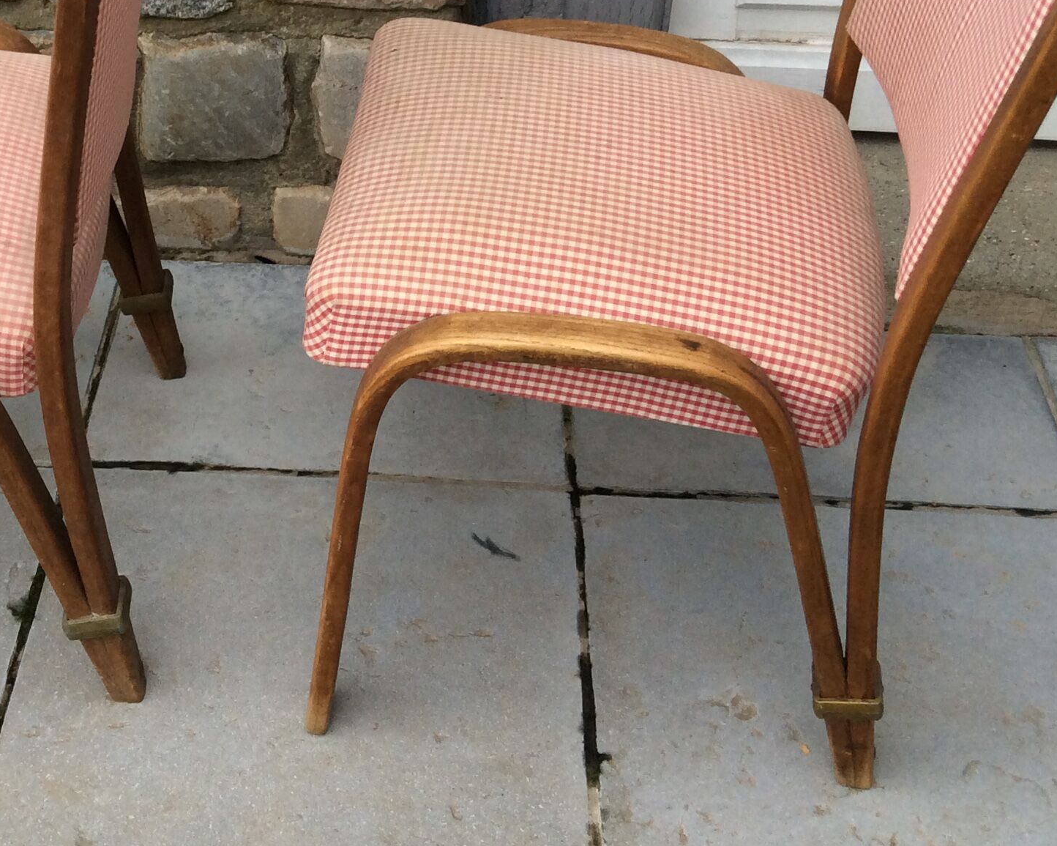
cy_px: 196
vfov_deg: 26.7
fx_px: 1752
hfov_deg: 33.2
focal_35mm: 56
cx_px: 337
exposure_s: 1/50
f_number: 2.4
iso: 40
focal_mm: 3.3
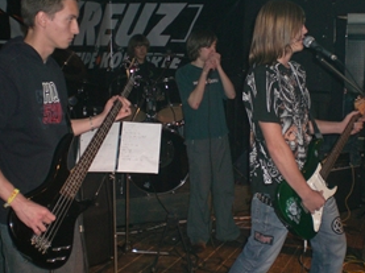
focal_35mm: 48
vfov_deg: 30.2
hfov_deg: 39.6
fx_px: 505
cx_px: 212
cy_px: 140
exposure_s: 1/60
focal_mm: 6.3
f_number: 3.1
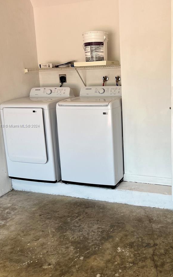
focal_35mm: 36
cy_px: 126
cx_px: 120
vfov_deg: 53.9
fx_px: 272
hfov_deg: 34.9
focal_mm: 5.7
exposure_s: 1/352
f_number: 1.5
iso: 50
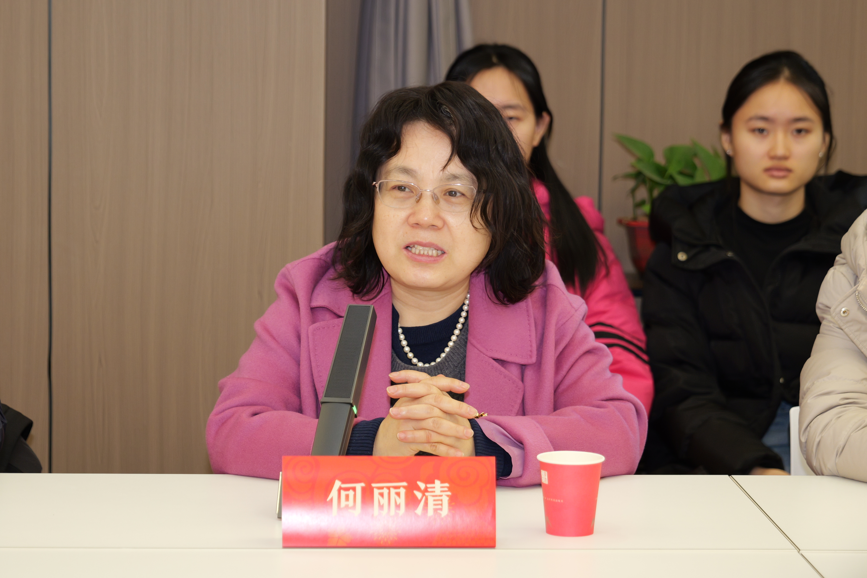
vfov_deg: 11.8
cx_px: 434
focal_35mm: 116
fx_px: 2793
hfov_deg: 17.6
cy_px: 289
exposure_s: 1/200
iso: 1000
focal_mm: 83
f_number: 4
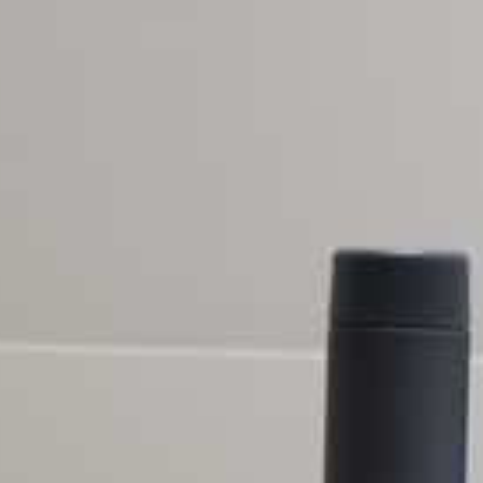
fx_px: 8146
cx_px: 888
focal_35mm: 516
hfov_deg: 3.4
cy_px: 134
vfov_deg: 3.4
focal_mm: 51.14
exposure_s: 1/160
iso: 800
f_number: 4
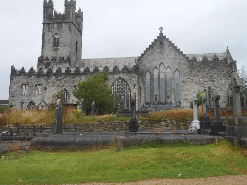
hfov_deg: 54.0
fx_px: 243
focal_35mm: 34
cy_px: 92
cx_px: 124
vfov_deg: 41.8
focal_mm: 6
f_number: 3.9
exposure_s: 1/320
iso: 80
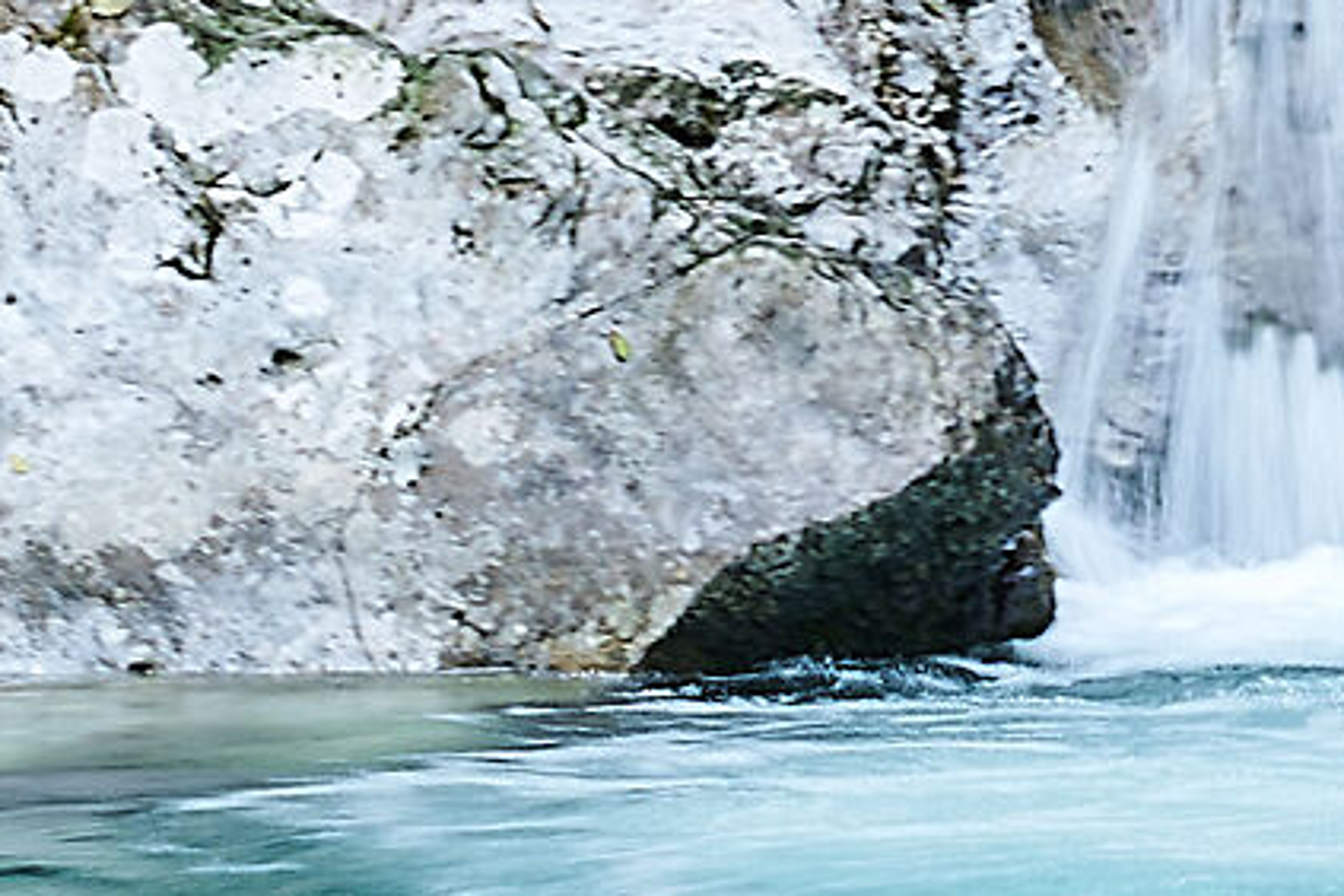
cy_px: -1068
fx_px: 13551
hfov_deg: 5.6
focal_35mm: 363
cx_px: 1897
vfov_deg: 3.7
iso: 100
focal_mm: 64
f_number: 10
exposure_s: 1/8
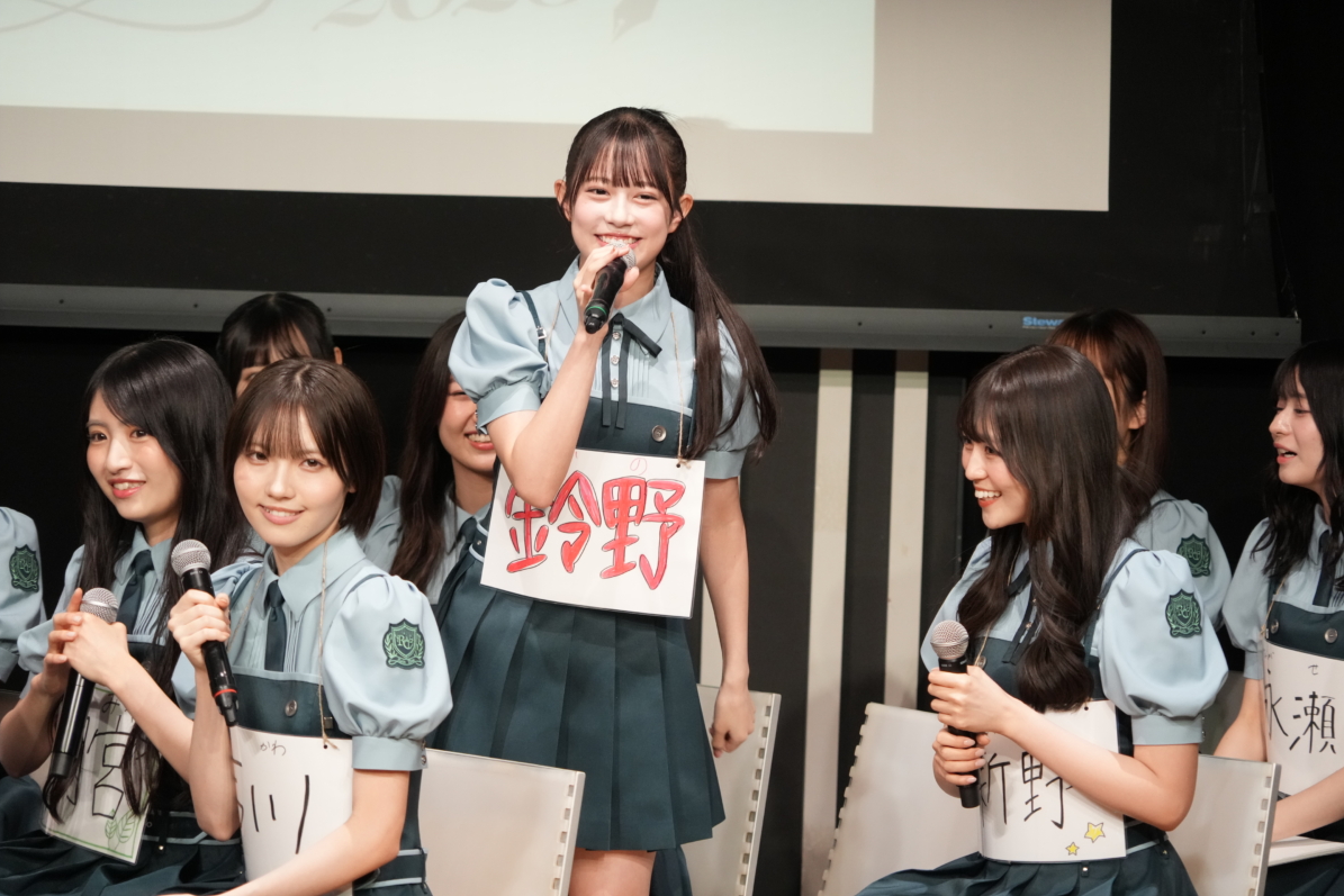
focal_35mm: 241
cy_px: 447
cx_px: 671
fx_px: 8998
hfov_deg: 8.5
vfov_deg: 5.7
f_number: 6.3
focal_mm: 240
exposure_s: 1/250
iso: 3200
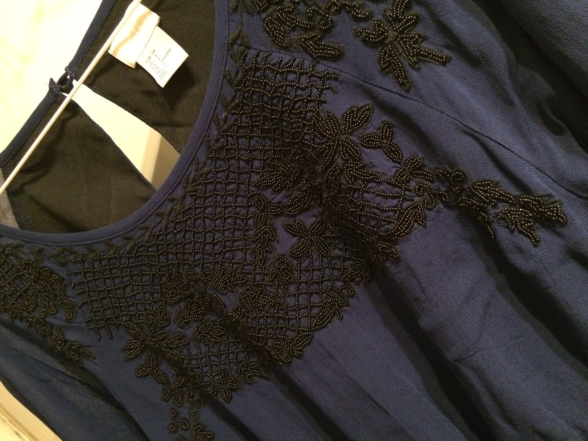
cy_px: 220
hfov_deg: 61.7
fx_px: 493
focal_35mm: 29
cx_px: 294
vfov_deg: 48.2
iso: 800
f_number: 2.2
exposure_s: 1/15
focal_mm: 4.15
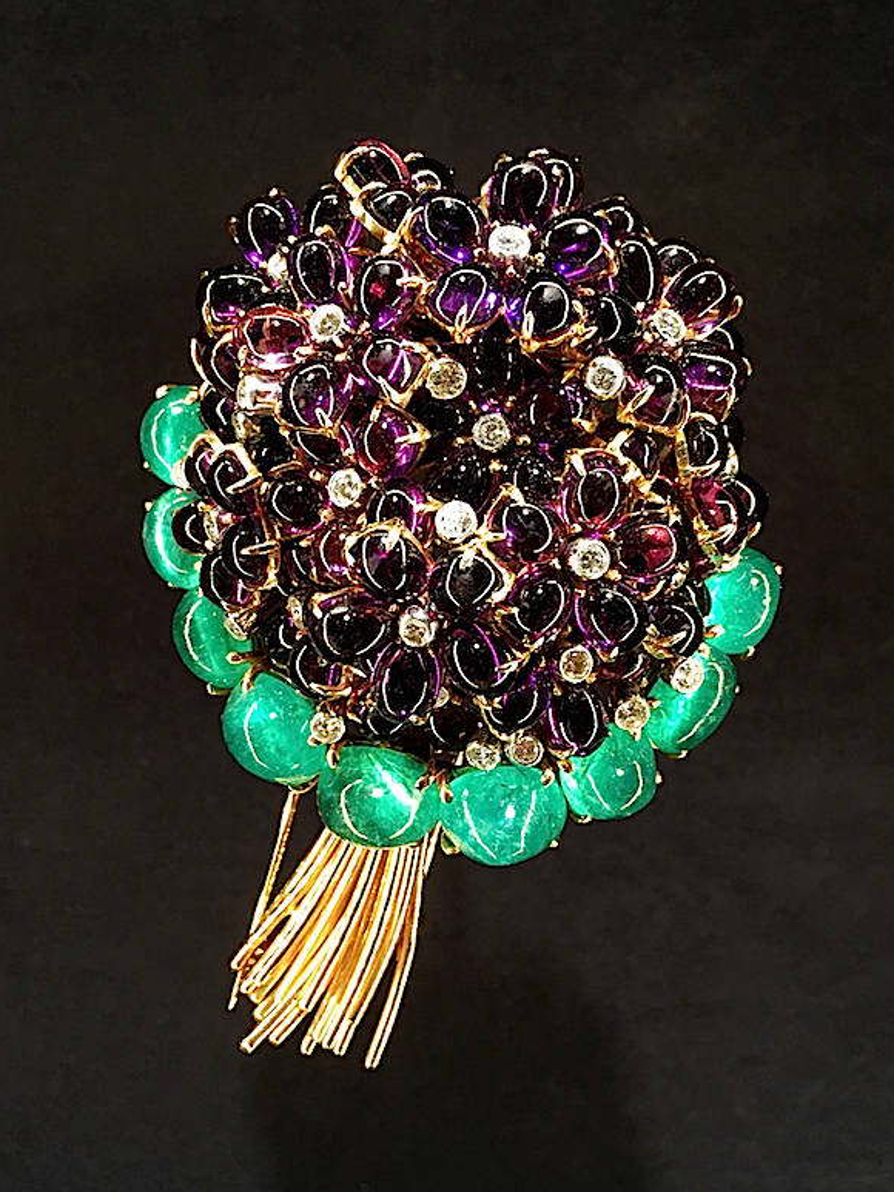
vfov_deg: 60.0
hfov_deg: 46.8
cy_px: 603
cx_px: 459
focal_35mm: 30
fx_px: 1034
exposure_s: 1/30
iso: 125
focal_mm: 4.15
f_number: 2.2
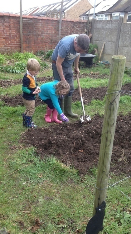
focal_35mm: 37
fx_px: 228
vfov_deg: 54.0
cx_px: 62
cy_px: 118
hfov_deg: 32.0
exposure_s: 1/120
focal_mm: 4.12
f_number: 2.4
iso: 50
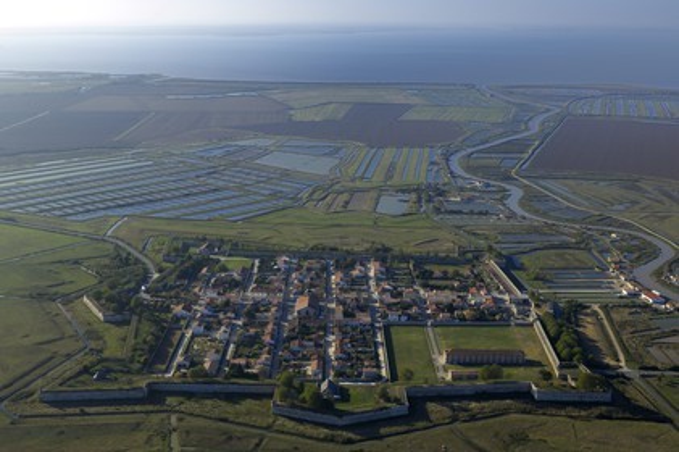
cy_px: 226
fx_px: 792
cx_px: 340
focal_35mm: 42
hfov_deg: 46.4
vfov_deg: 31.8
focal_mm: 28
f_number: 5
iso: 100
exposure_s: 1/500
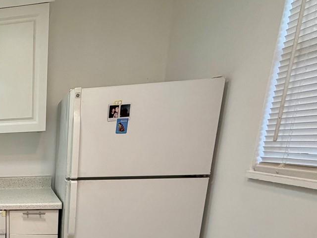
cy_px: 229
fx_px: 321
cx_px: -44
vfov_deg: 37.1
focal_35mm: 35
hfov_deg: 40.6
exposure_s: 1/120
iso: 160
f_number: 2.2
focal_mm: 2.22
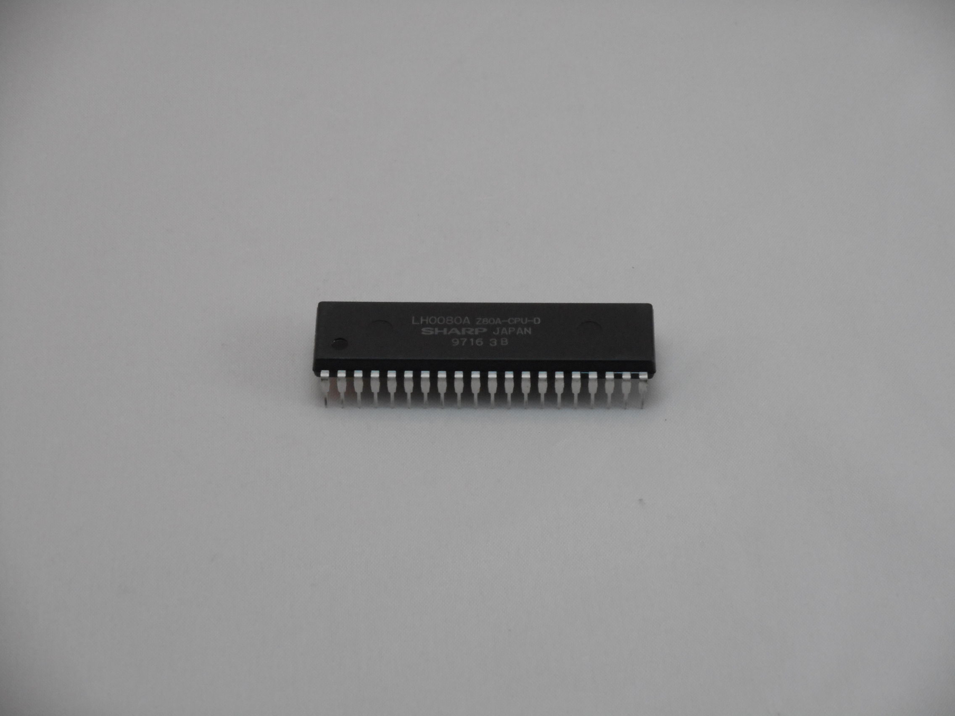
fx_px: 2814
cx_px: 478
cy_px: 358
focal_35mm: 102
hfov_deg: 19.3
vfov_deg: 14.5
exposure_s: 1/60
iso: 400
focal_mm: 18.2
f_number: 5.8
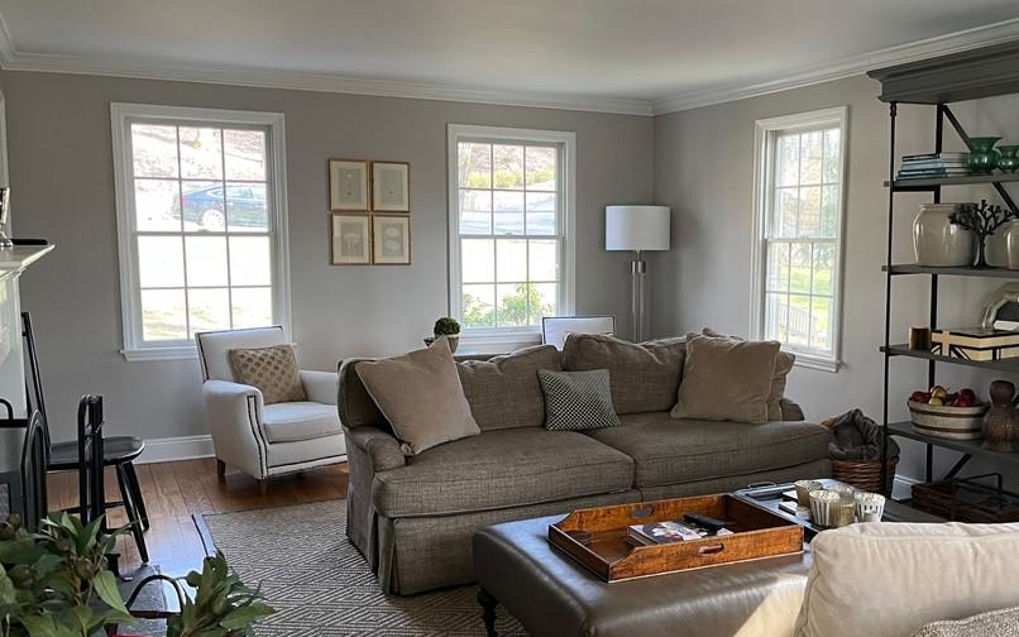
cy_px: 353
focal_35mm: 35
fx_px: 972
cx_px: 617
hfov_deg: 54.9
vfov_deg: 36.3
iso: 160
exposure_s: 1/60
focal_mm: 5.1
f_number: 1.6
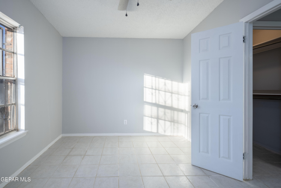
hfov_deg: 96.7
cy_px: 94
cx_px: 140
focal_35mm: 16
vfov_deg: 73.7
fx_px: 125
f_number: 10
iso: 500
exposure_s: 1/6
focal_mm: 16
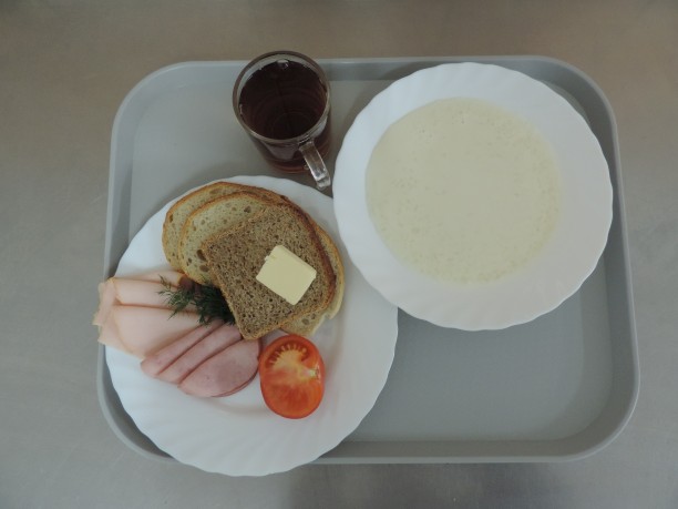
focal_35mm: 24
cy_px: 254
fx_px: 470
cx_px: 339
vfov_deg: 56.8
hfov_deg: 71.6
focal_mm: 4.3
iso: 400
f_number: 3
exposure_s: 1/20
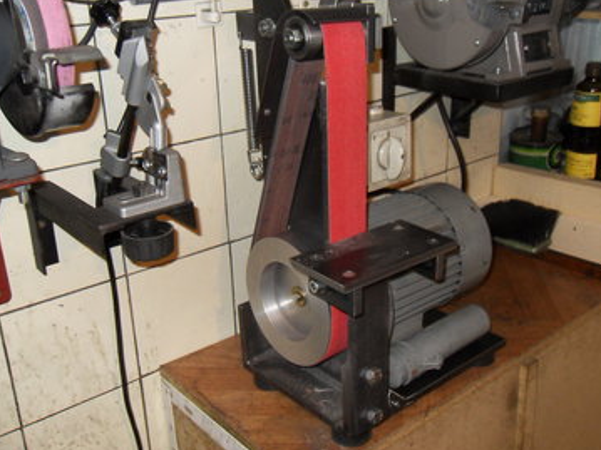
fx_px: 677
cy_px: 216
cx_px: 318
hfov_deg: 47.9
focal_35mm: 39
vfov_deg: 36.8
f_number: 3.5
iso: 400
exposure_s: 1/45
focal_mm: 6.3
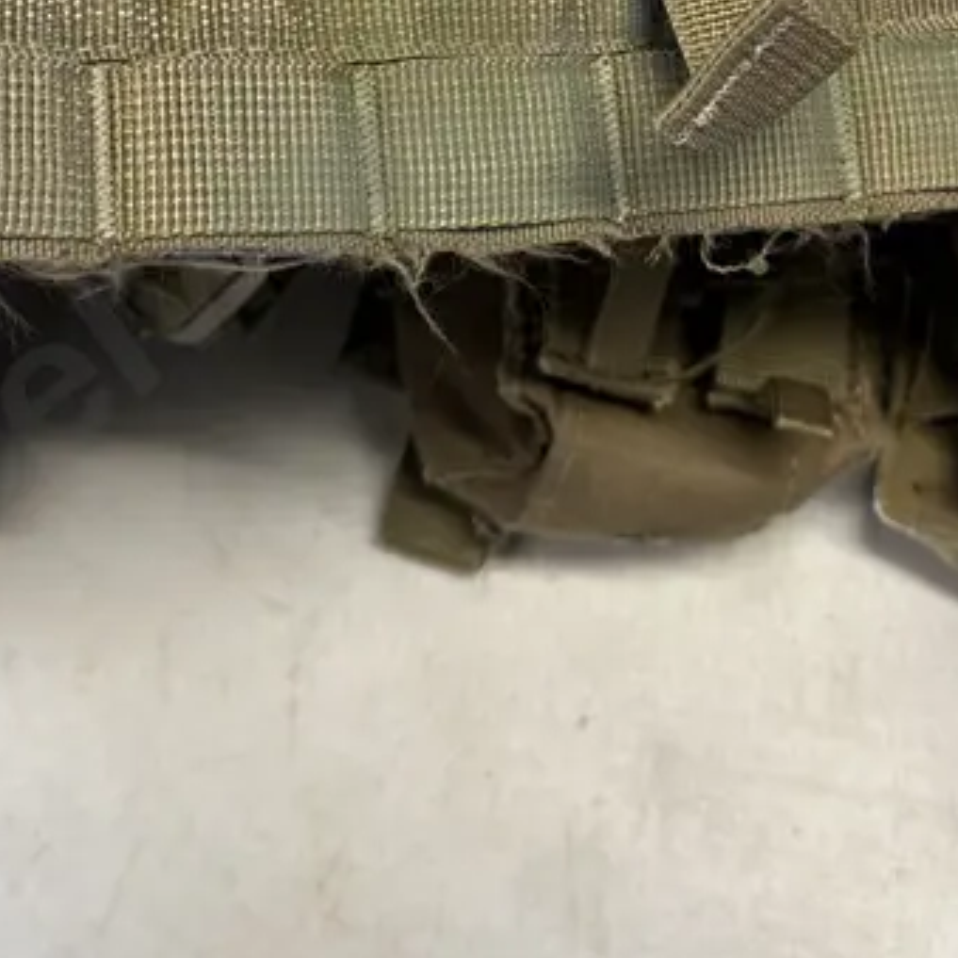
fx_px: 2004
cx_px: 506
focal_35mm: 64
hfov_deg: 26.9
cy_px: 57
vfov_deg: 25.8
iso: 125
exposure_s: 1/50
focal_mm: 6.86
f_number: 1.78
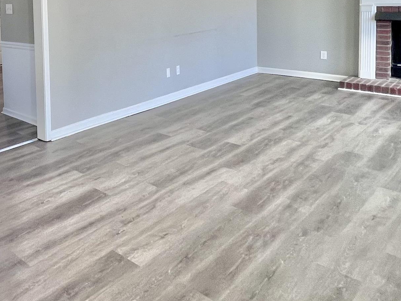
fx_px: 382
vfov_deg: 39.4
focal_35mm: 33
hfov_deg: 47.5
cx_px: 15
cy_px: 23
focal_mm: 1.57
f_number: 1.8
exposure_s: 1/120
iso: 100
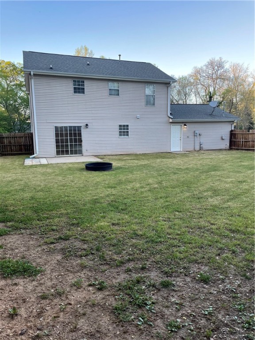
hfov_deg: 53.1
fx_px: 255
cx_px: 128
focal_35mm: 26
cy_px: 170
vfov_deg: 67.3
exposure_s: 1/246
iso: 32
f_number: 1.6
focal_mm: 4.2
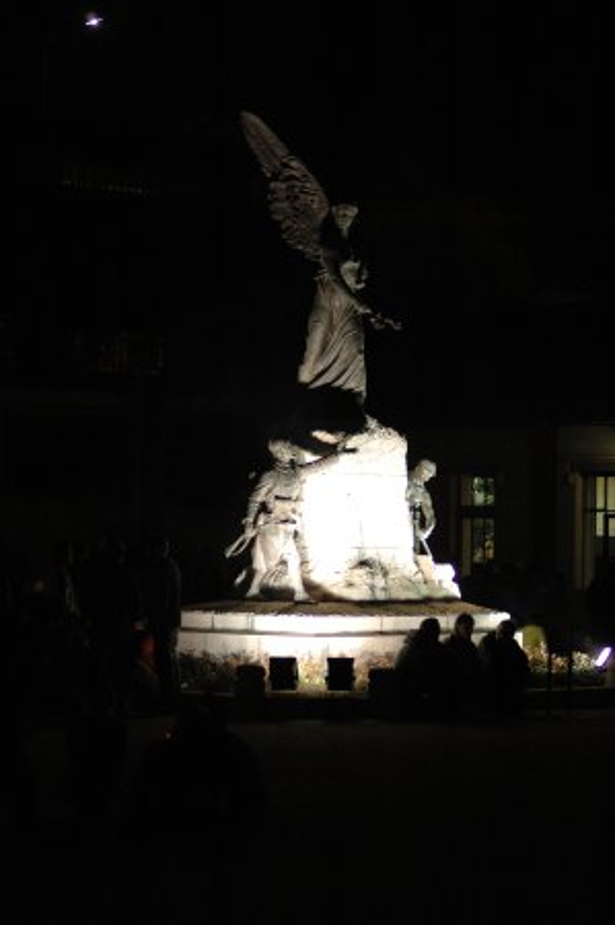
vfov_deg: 19.5
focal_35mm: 105
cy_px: 462
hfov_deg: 13.0
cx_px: 308
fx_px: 2697
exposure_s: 1/30
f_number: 4
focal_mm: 70
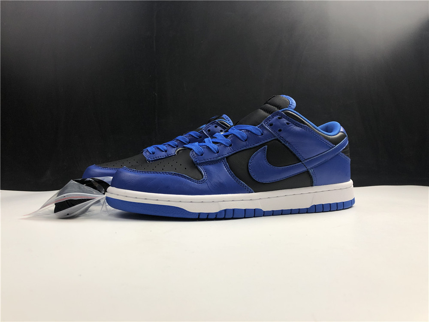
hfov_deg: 63.4
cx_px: 214
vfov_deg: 49.7
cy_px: 161
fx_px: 347
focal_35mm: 28
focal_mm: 4
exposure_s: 1/100
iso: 32
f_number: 1.8
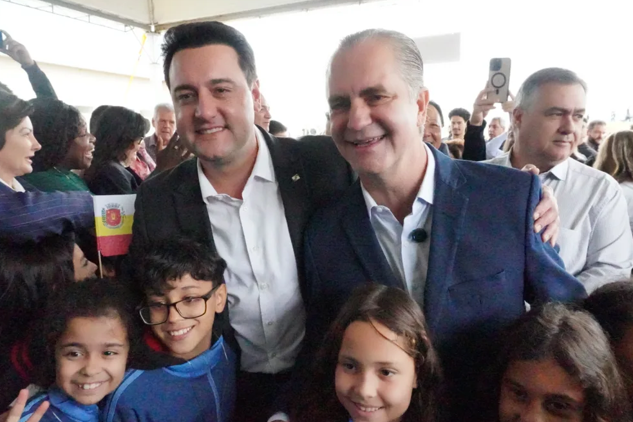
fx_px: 439
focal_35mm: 25
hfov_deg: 71.5
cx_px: 320
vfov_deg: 51.3
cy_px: 216
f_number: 8
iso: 51200
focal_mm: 16
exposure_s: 1/4000
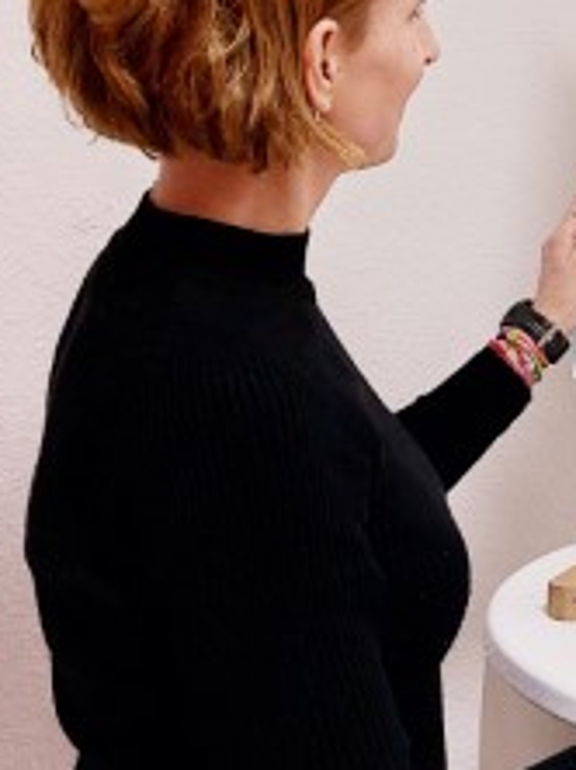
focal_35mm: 52
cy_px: 274
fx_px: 1156
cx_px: 573
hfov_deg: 26.5
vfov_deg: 36.6
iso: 125
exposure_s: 1/50
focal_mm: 5.23
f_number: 1.8
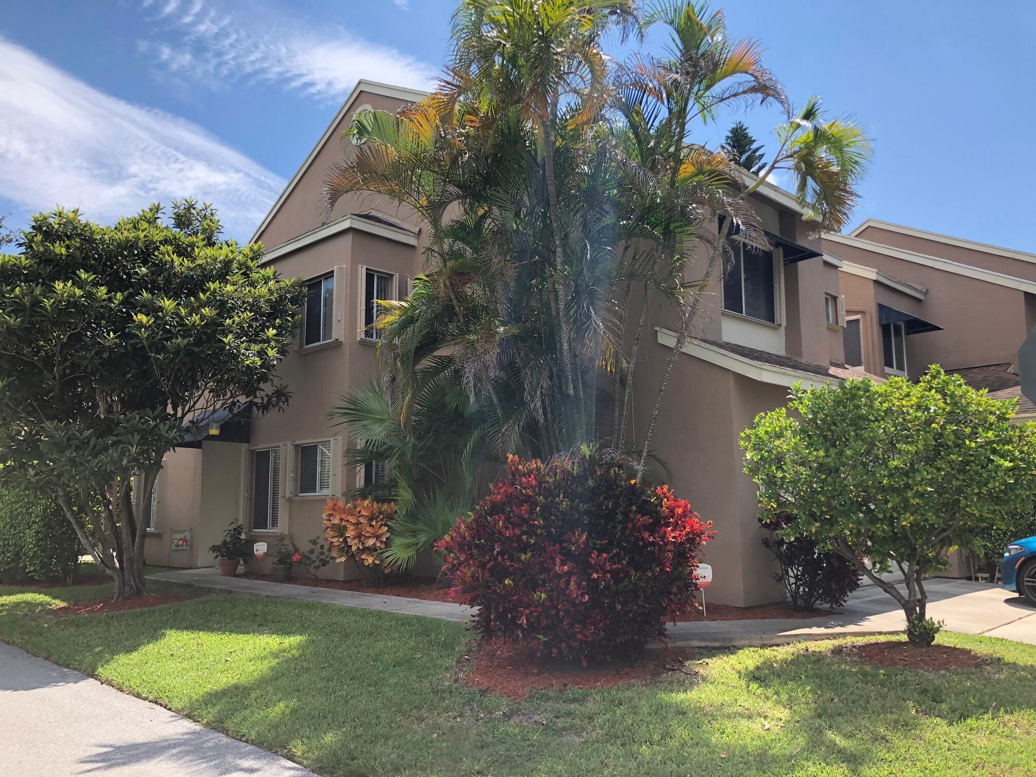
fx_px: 838
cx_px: 518
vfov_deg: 49.7
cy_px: 388
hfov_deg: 63.4
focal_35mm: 28
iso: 20
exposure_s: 1/1080
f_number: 1.8
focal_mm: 4
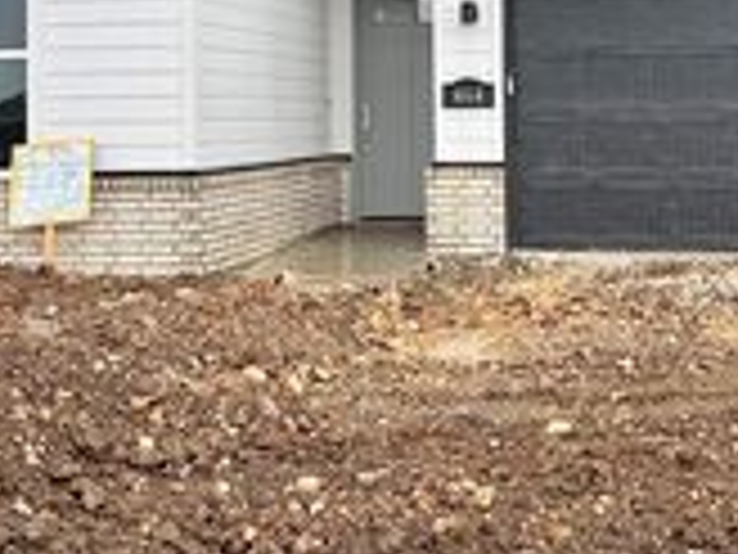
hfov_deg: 26.7
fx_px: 1556
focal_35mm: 73
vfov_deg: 19.7
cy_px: 43
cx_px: 392
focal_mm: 6.76
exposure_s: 1/747
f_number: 1.78
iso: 80
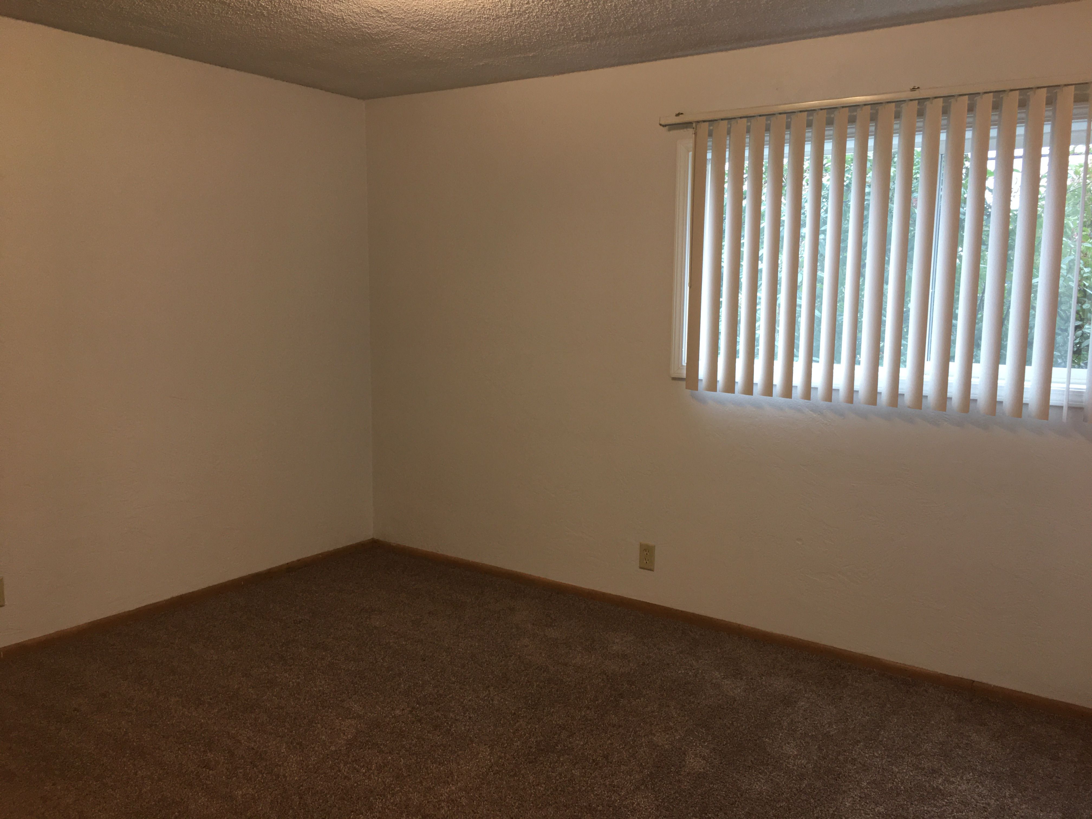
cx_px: 546
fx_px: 915
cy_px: 410
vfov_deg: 48.2
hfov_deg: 61.7
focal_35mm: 29
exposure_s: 1/24
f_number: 2.2
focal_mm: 4.15
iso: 80
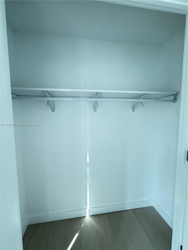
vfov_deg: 102.1
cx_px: 94
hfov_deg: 85.7
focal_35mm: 14
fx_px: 101
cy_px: 125
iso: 200
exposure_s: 1/121
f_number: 2.2
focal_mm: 2.22
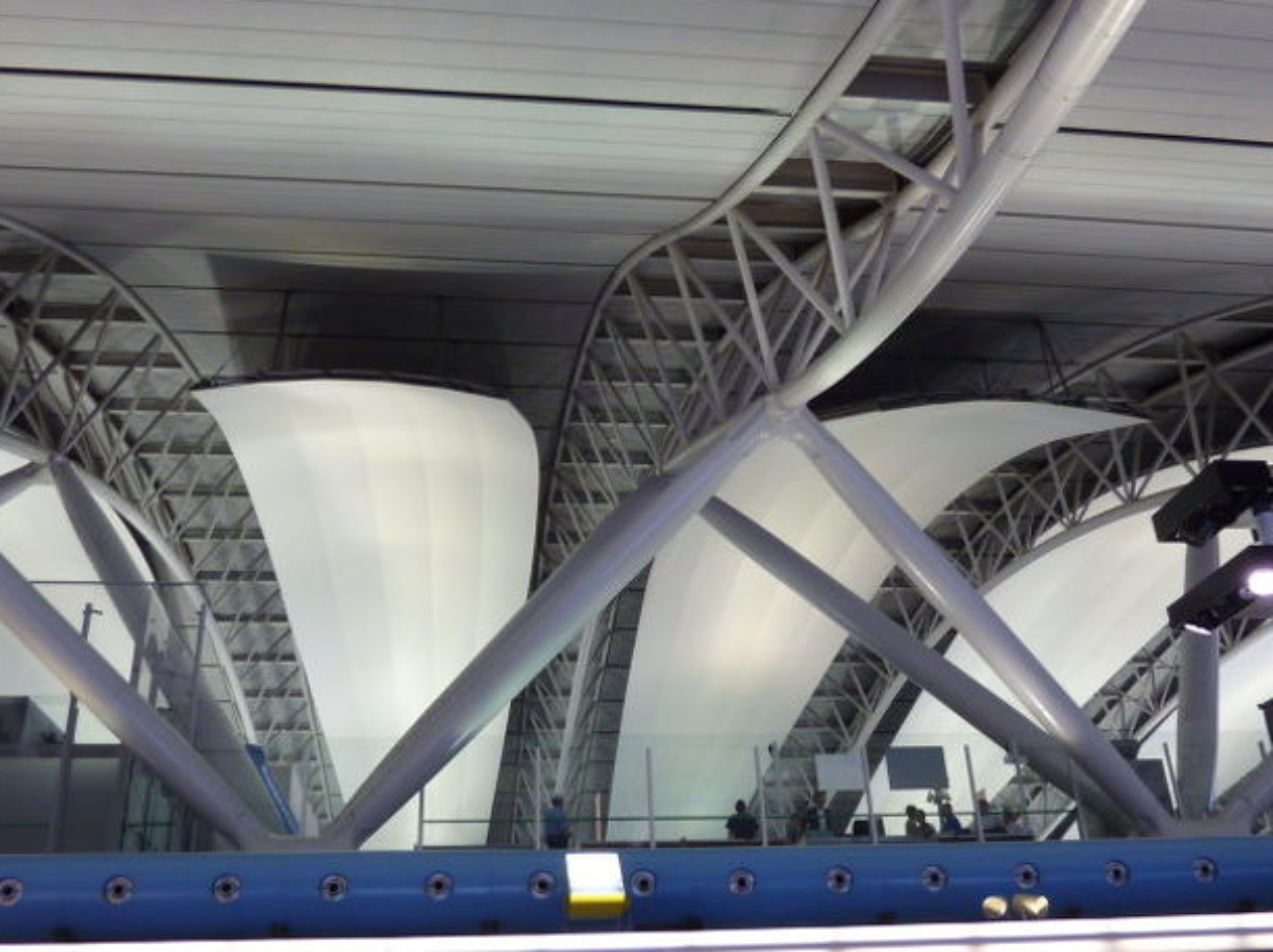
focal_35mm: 33
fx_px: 1212
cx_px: 633
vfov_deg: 42.9
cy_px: 501
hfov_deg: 55.4
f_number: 3.3
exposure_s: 1/30
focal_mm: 4.1
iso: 125
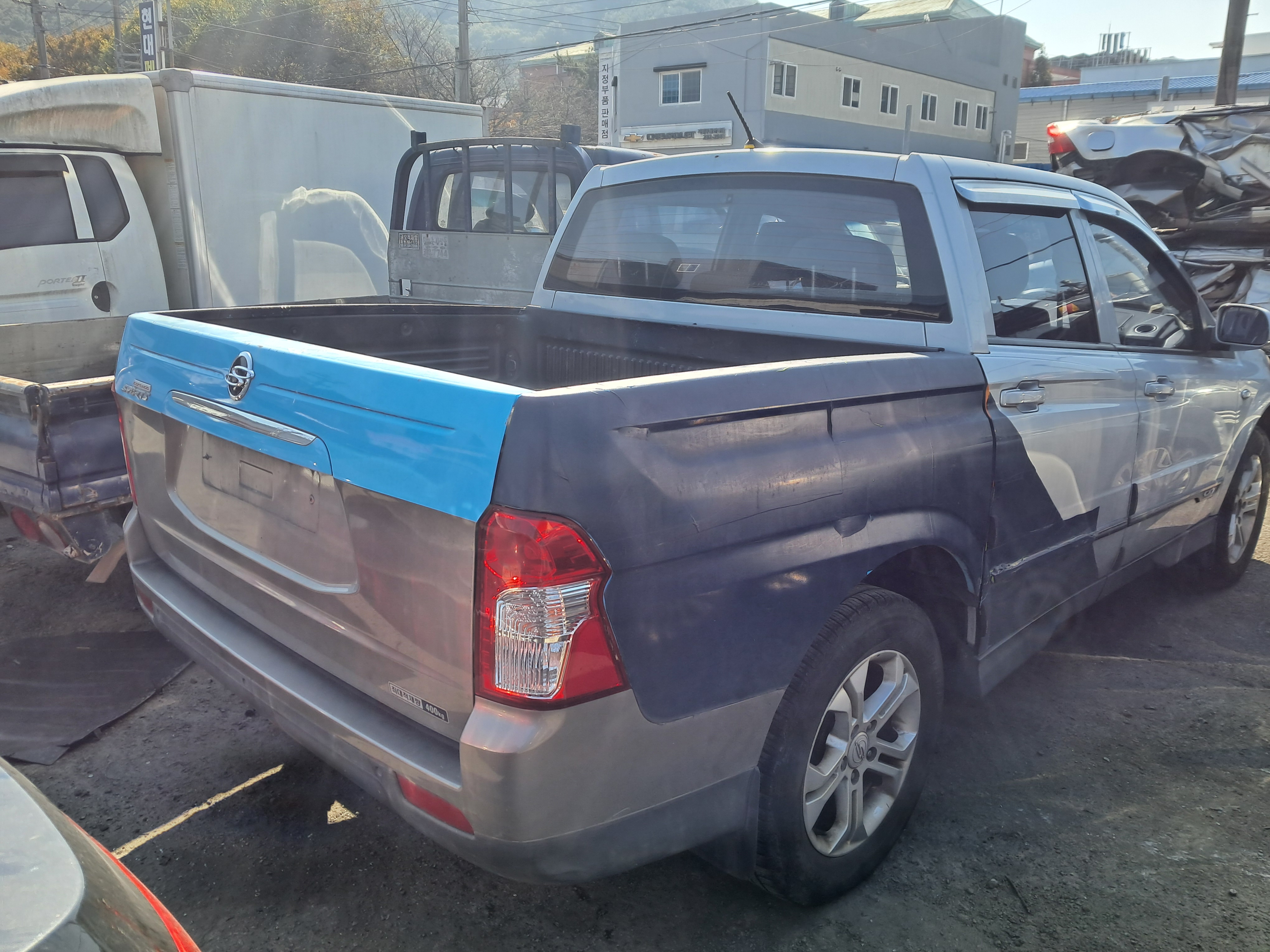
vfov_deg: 51.4
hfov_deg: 65.3
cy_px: 476
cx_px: 635
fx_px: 991
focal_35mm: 27
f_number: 1.8
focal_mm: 4
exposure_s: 1/324
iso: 50
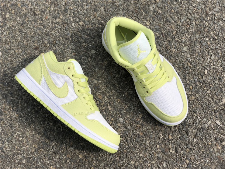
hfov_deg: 36.8
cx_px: 112
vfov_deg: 28.0
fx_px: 338
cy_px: 84
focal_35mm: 52
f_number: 2.4
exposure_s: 1/1116
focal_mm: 6
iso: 16
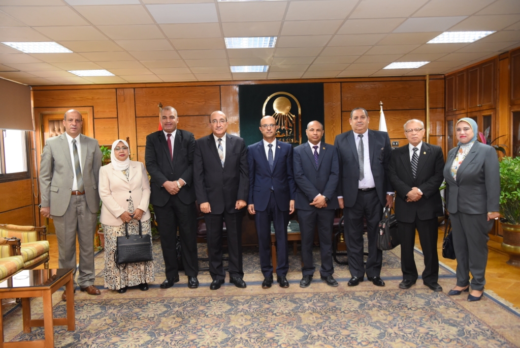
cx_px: 260
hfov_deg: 55.8
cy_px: 174
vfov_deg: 38.9
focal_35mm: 34
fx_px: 491
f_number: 4.5
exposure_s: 1/125
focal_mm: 34
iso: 2500
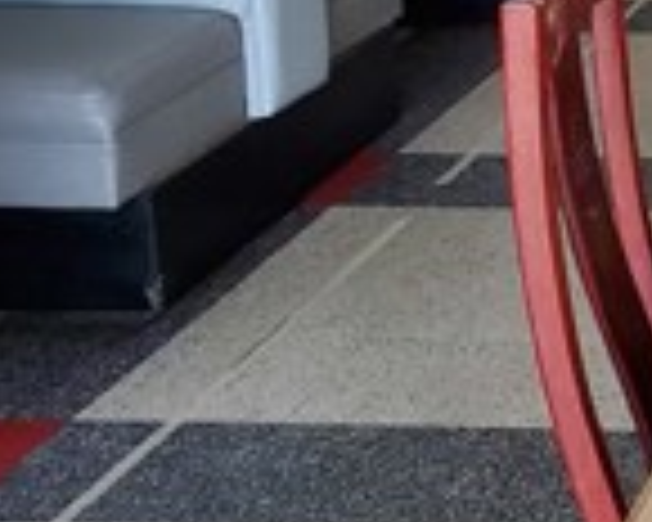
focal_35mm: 112
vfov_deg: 13.4
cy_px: -86
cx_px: 1286
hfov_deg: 14.4
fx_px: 2161
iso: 320
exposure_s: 1/120
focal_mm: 4.3
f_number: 2.4
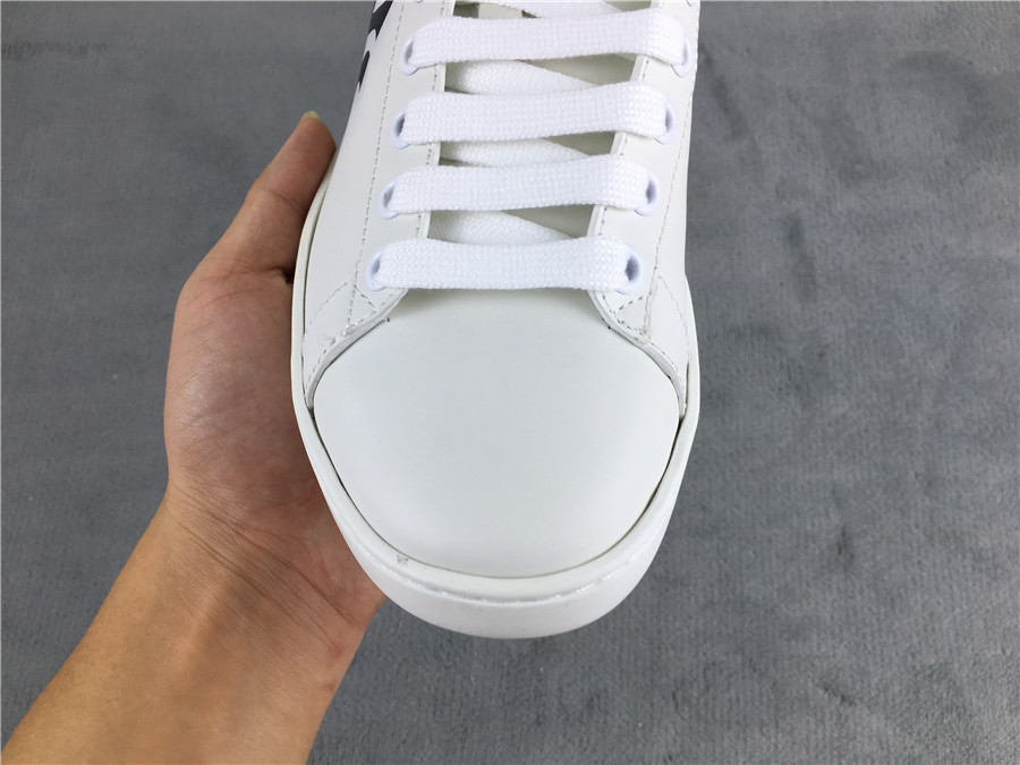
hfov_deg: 61.7
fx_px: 855
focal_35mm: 29
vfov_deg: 48.2
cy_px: 382
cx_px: 510
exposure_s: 1/50
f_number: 2.2
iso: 25
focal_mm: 4.15
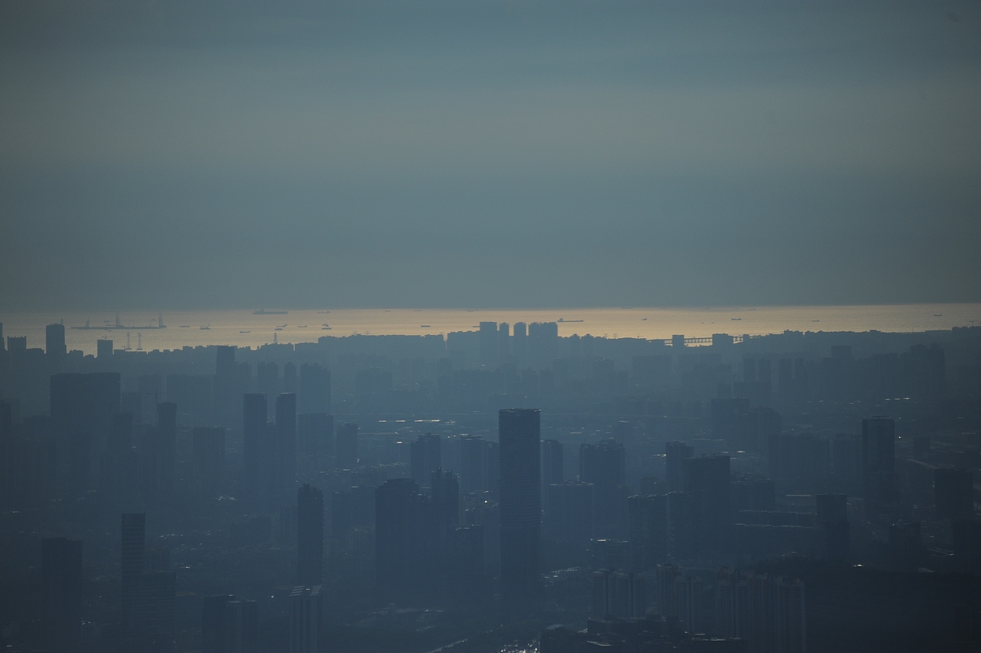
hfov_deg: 10.6
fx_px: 5311
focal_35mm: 195
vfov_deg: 7.0
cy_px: 326
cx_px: 490
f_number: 5.6
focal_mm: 195
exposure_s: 1/8000
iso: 200
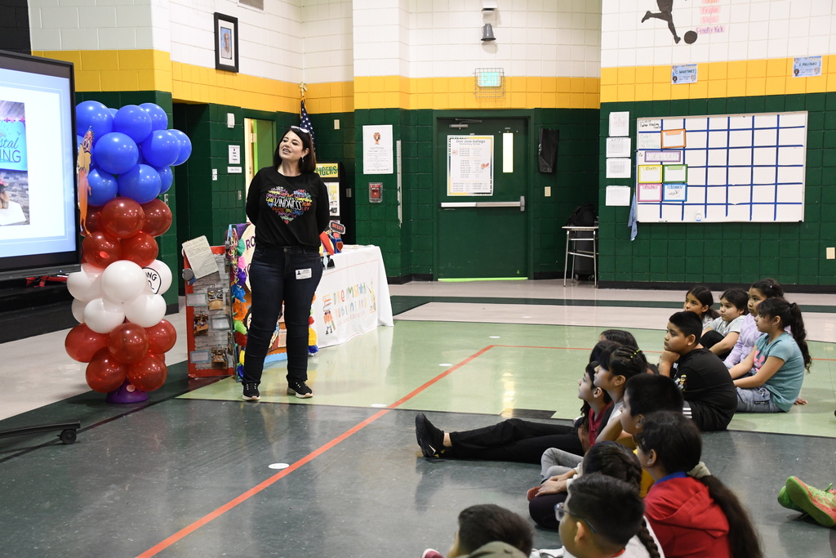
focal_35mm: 48
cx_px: 418
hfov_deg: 41.1
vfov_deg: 28.1
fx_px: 1115
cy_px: 279
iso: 2000
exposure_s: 1/40
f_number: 4
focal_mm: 32
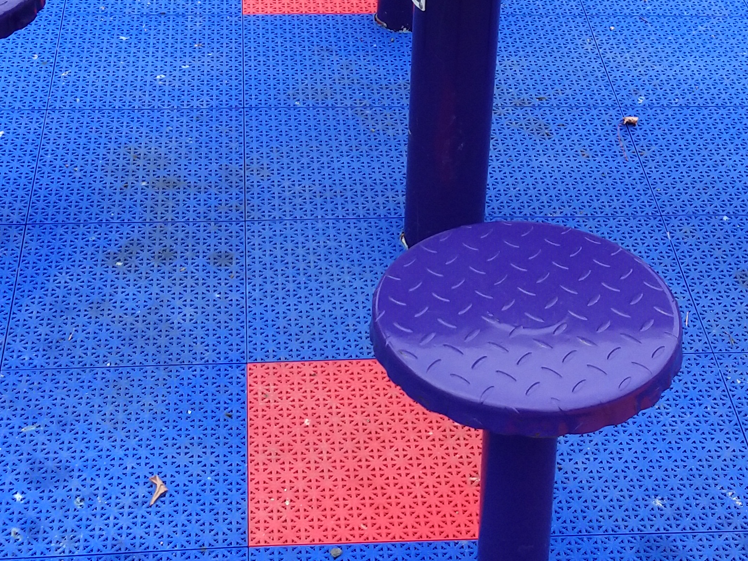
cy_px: 176
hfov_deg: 23.3
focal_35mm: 84
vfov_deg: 17.5
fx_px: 1815
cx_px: 437
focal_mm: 3.69
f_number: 2.2
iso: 50
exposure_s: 1/448
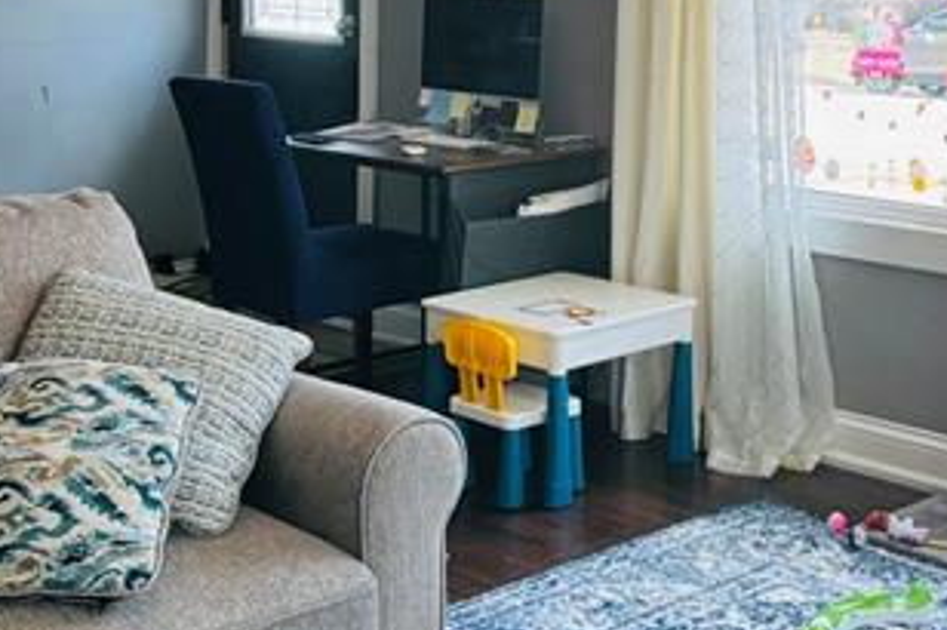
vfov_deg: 14.9
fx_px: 2366
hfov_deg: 22.4
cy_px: 12
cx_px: 716
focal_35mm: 90
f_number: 1.6
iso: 32
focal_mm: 5.96
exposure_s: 1/124
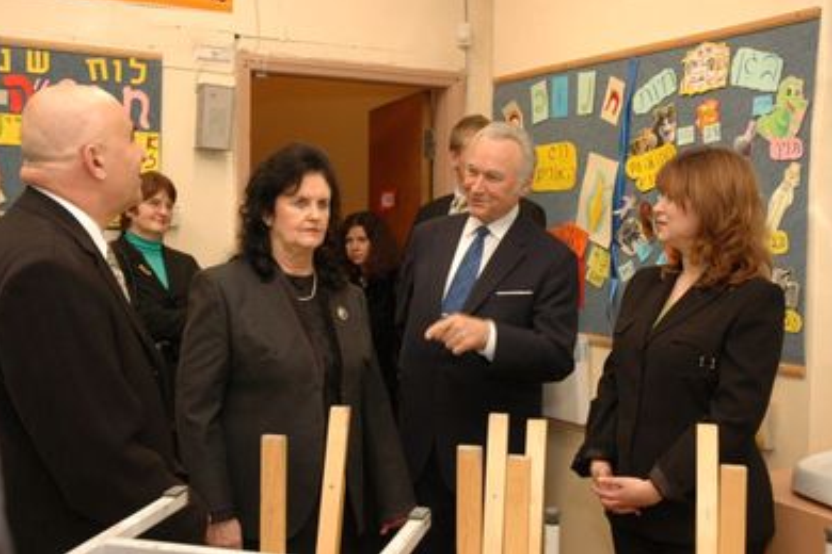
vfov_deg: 28.4
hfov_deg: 41.5
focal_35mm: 48
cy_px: 274
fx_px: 1098
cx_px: 413
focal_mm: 31
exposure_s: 1/40
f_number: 5.6
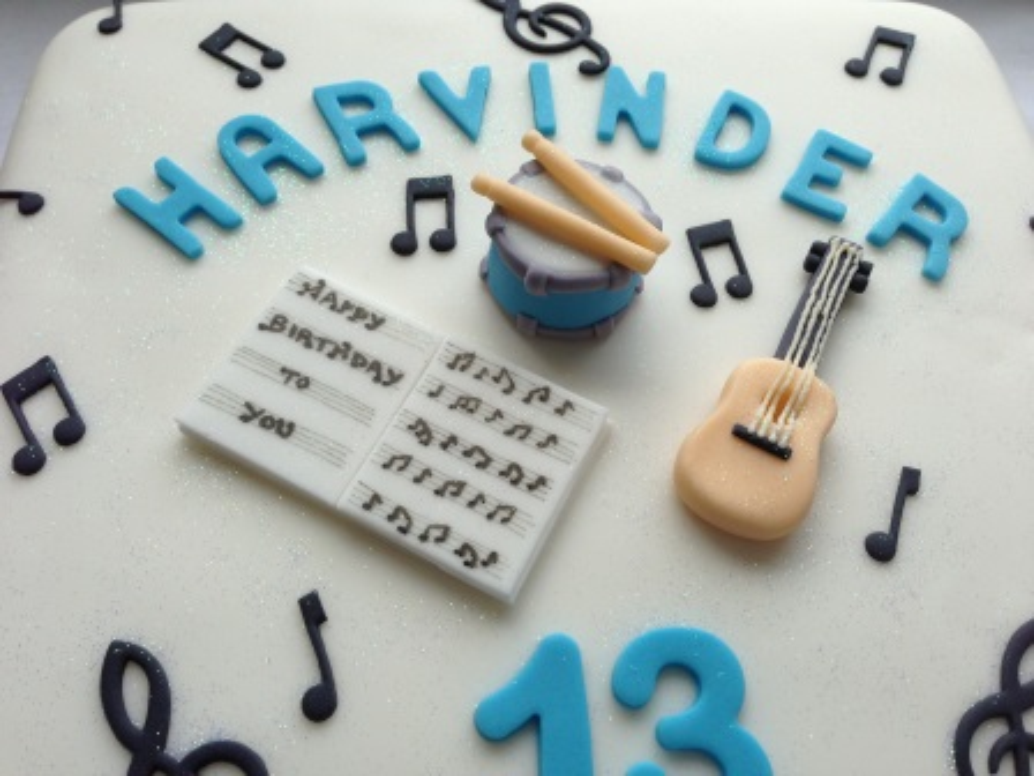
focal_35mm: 33
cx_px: 517
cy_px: 388
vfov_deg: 42.9
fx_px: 986
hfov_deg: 55.4
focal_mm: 4.13
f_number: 2.4
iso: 50
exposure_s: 1/387
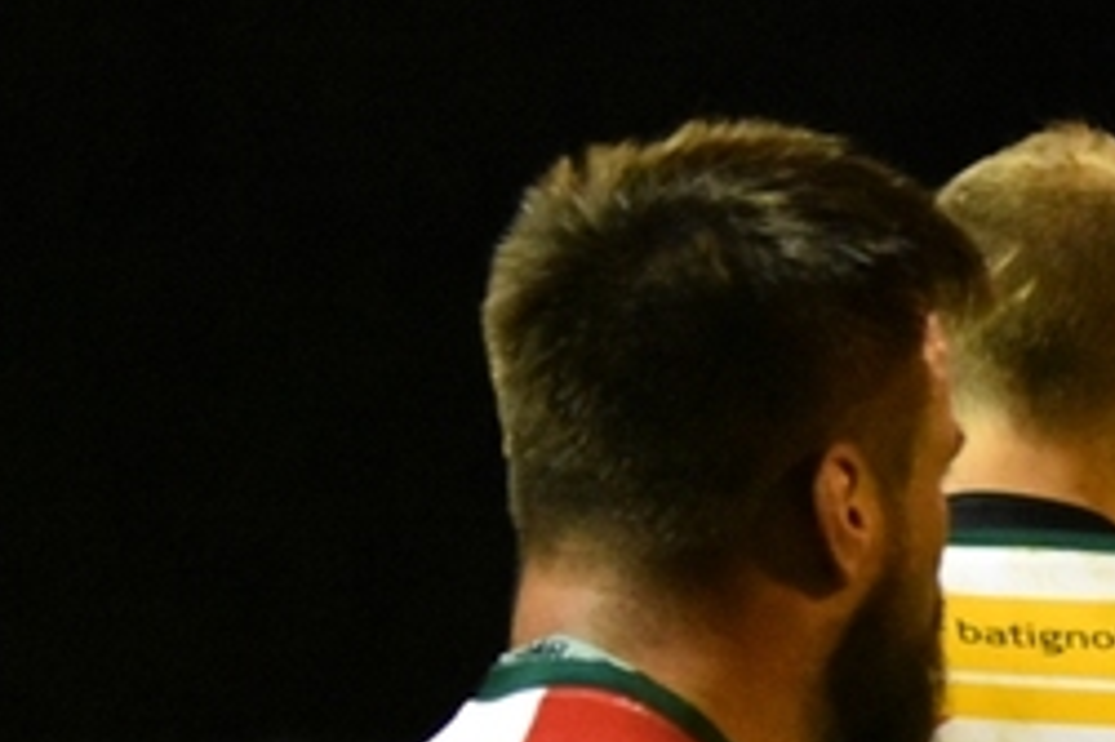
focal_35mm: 597
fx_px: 18465
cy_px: 960
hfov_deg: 3.4
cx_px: 1710
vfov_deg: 2.3
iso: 6400
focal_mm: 125
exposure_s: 1/500
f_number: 4.8
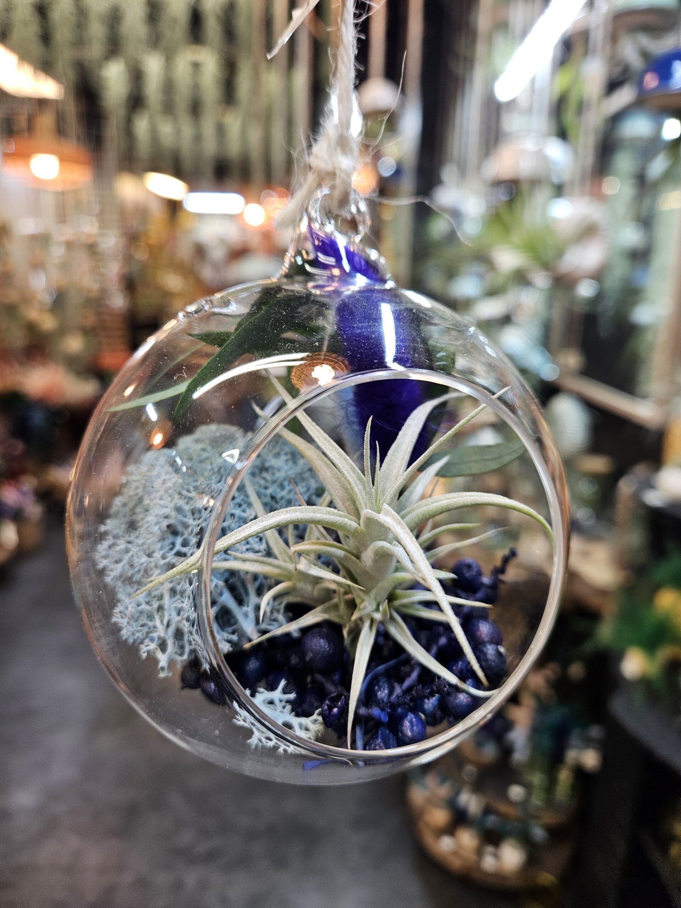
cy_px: 454
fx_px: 603
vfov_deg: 73.9
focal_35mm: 23
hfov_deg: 58.9
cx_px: 340
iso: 64
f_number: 1.8
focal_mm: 5.4
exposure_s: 1/100
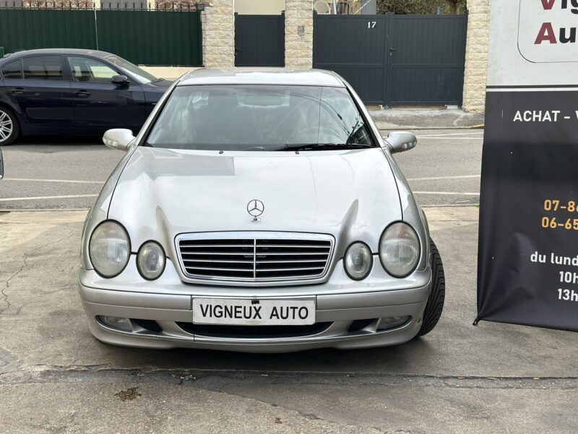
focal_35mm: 48
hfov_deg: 39.7
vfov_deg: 30.3
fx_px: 801
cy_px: 217
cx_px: 289
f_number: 1.78
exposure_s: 1/2070
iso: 64
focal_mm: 6.86
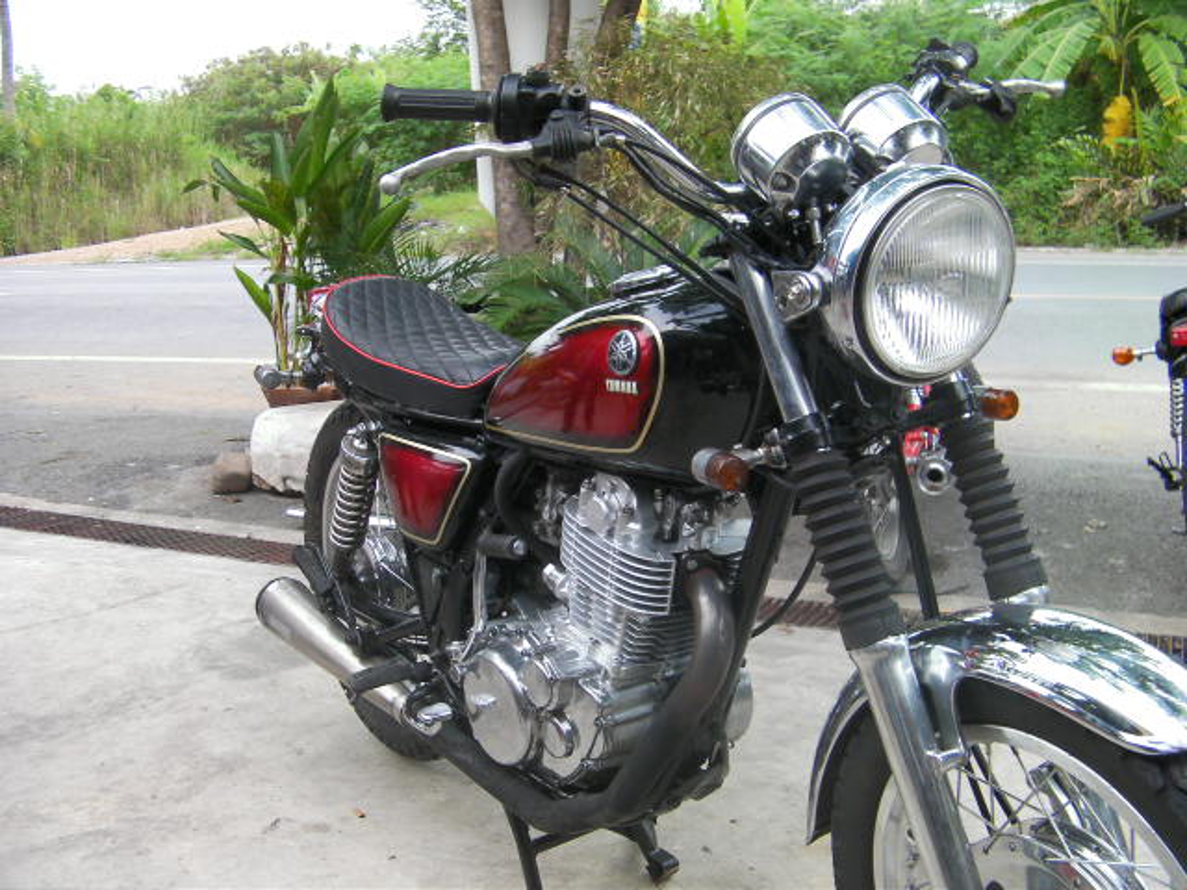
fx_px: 1303
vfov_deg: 37.7
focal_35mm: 38
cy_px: 445
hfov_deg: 49.0
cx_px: 594
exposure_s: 1/30
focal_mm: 6.8
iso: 75
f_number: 3.5
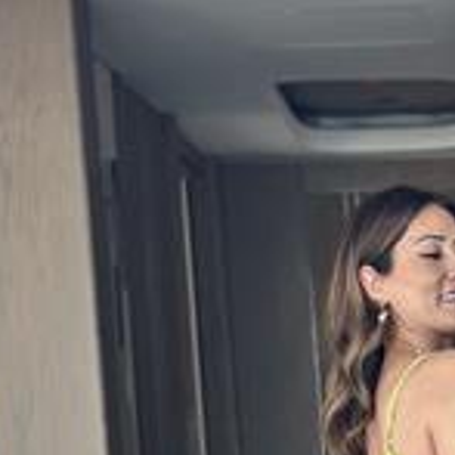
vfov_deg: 11.4
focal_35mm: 146
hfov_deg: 11.8
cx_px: 501
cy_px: 727
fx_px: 2171
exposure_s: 1/100
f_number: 1.78
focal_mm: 6.86
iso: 125
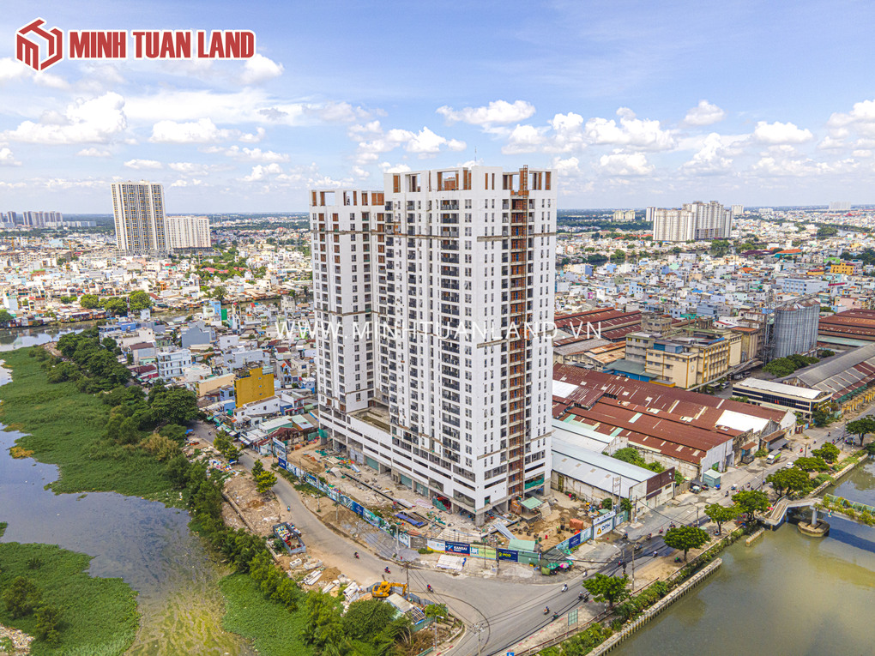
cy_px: 328
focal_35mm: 24
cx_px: 438
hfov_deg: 71.6
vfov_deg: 56.8
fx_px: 607
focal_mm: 4.5
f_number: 2.8
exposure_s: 1/50
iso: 100
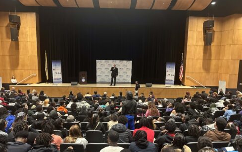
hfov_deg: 70.4
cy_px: 83
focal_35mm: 26
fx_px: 172
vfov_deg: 47.6
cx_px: 120
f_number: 1.78
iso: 1000
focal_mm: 6.86
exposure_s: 1/48
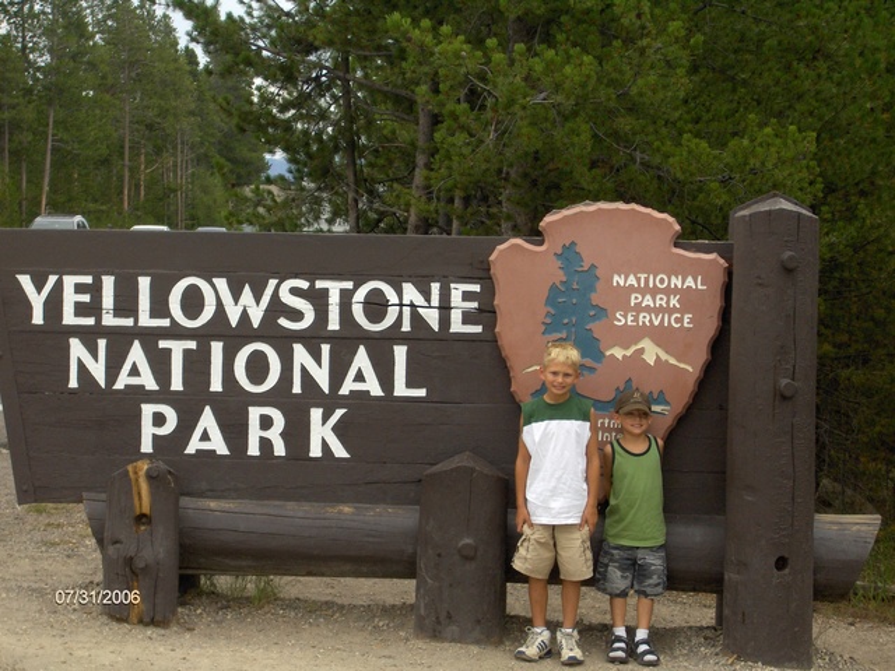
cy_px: 336
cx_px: 448
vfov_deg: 14.1
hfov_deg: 18.7
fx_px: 2715
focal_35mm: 105
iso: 152
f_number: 4.8
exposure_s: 1/166
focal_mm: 17.39
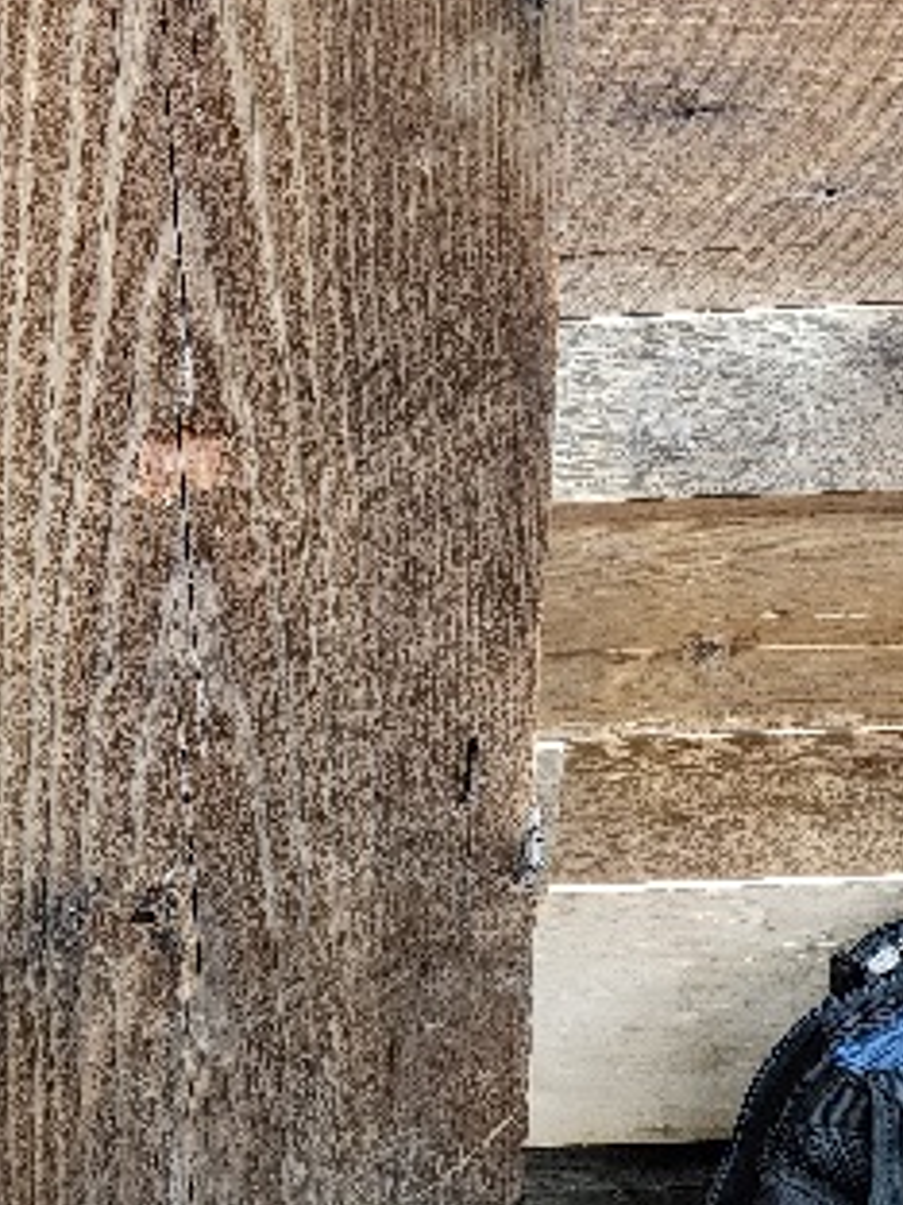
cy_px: 251
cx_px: -4
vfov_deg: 31.9
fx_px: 2052
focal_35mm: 59
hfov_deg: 23.7
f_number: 1.8
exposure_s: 1/120
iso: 800
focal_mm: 6.4
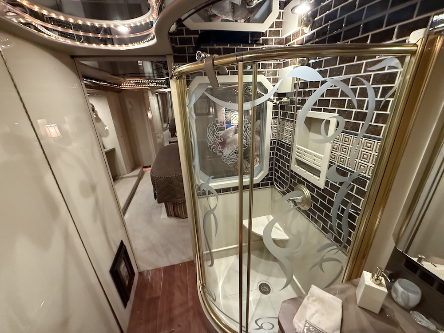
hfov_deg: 102.1
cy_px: 166
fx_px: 180
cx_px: 222
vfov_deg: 85.7
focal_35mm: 14
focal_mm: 2.22
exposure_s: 1/50
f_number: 2.2
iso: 640
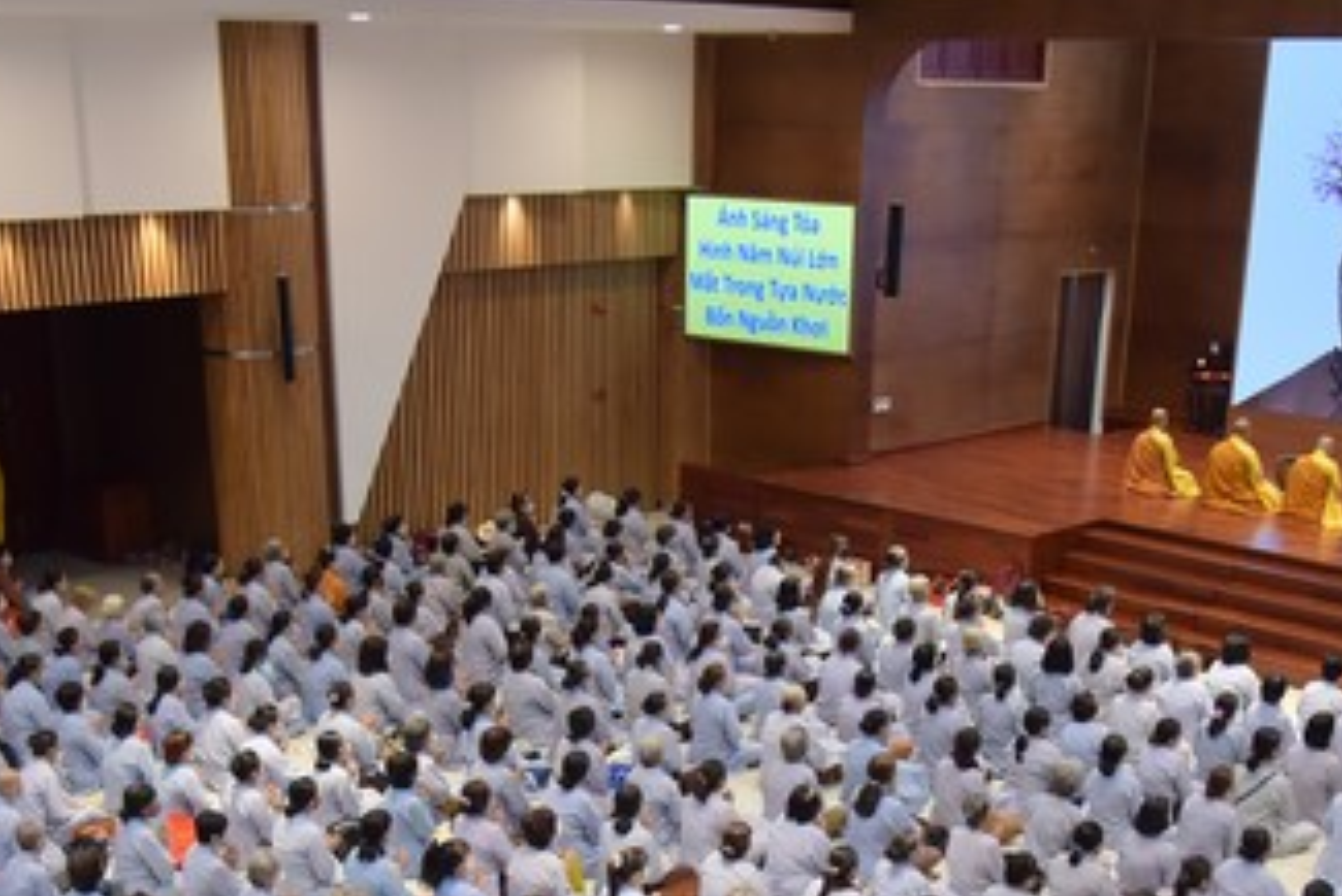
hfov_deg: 41.1
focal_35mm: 48
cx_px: 685
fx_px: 1790
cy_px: 884
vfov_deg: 26.7
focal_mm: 24
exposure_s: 1/100
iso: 1000
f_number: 4.5
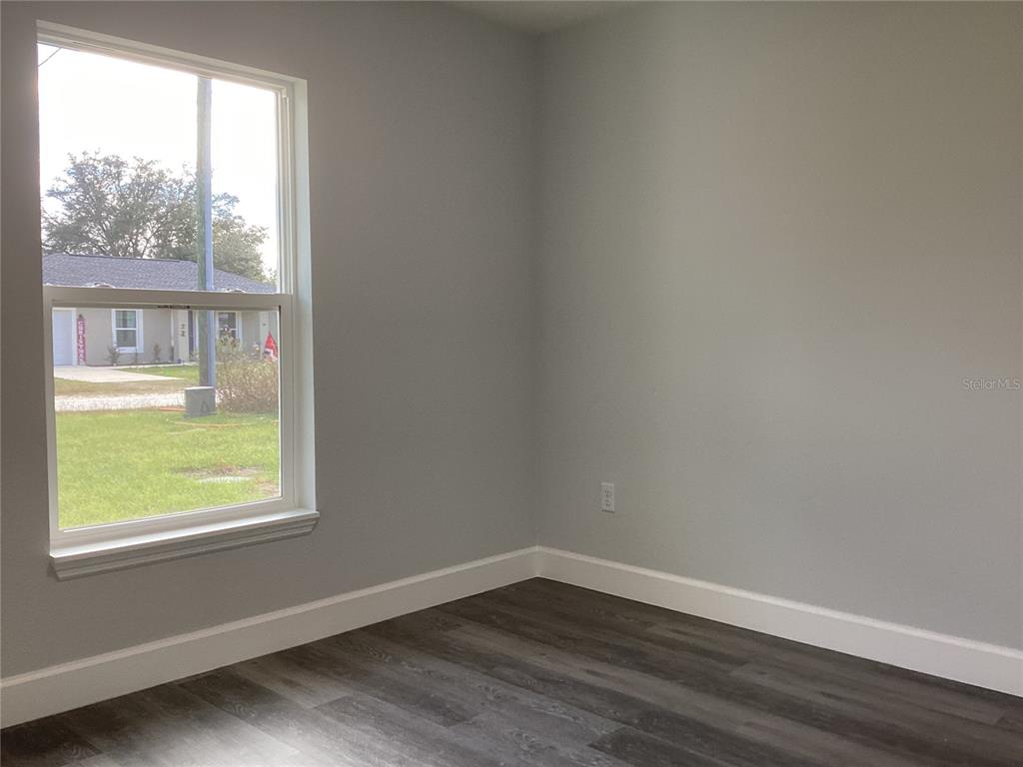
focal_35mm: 31
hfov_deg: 58.4
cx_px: 512
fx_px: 916
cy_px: 384
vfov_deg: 45.4
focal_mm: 3.3
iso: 64
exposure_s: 1/120
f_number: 2.4
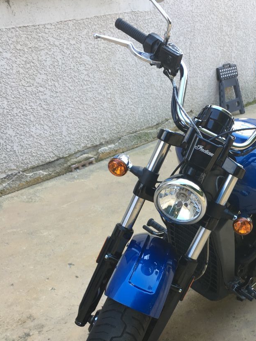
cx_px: 197
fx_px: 444
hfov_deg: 31.5
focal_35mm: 45
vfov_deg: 41.6
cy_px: 223
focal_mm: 4.15
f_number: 2.2
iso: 25
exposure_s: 1/100
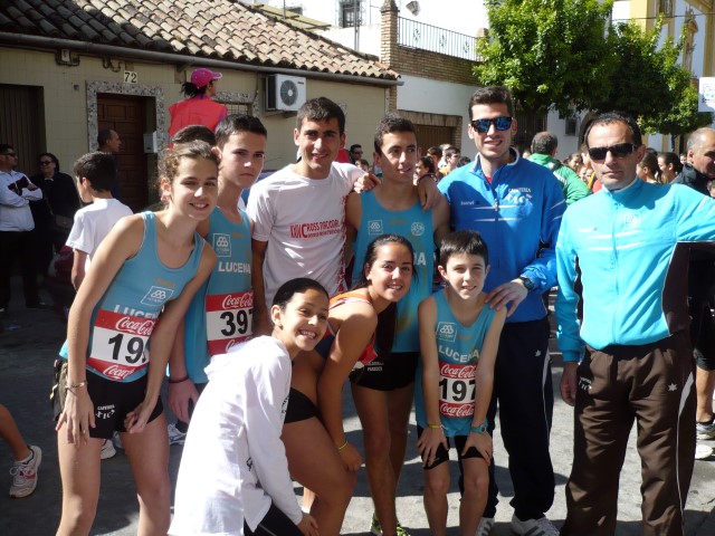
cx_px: 358
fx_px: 723
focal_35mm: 35
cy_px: 268
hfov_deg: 52.6
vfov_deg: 40.7
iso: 100
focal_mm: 5.8
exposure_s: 1/800
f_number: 2.8
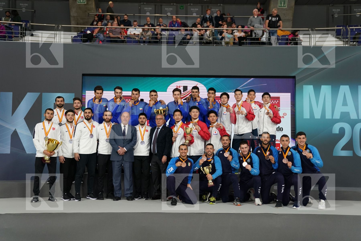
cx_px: 180
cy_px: 120
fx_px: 431
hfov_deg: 45.4
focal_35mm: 43
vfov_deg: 31.2
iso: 1600
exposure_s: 1/250
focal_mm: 43
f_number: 2.8
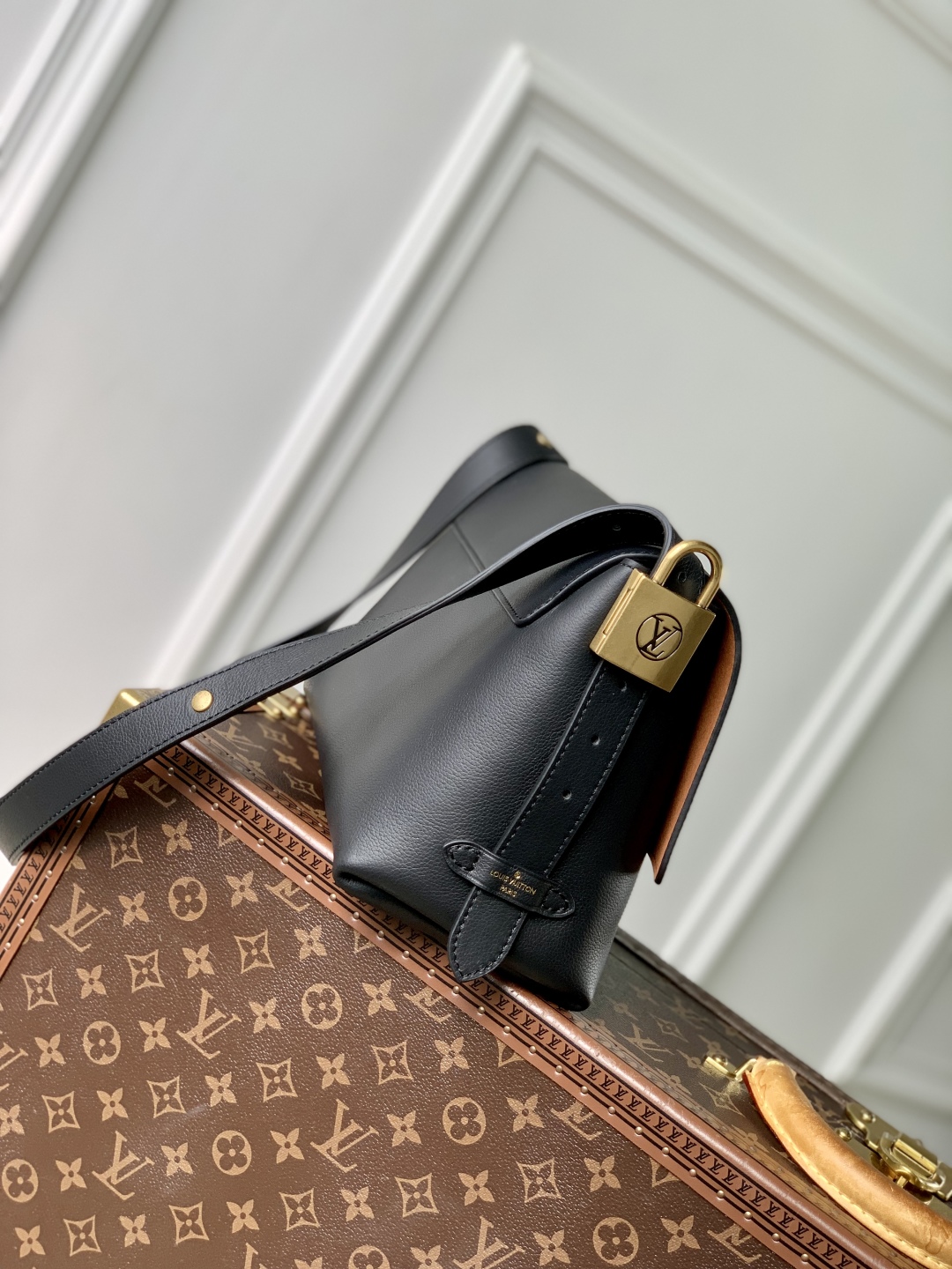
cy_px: 634
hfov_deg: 28.0
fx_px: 1907
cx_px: 476
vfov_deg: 36.8
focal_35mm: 52
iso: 32
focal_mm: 6
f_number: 2.4
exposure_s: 1/122
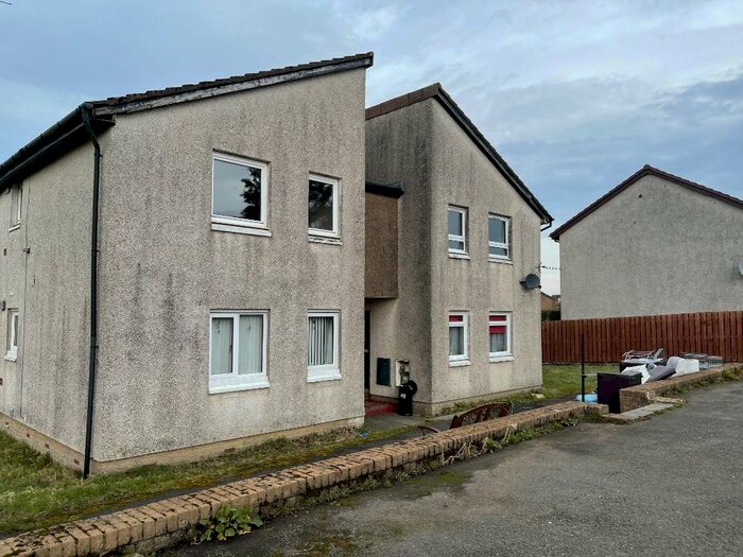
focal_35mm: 26
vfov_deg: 53.1
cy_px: 278
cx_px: 372
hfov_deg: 67.3
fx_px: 558
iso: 32
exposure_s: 1/1946
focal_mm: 5.1
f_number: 1.6
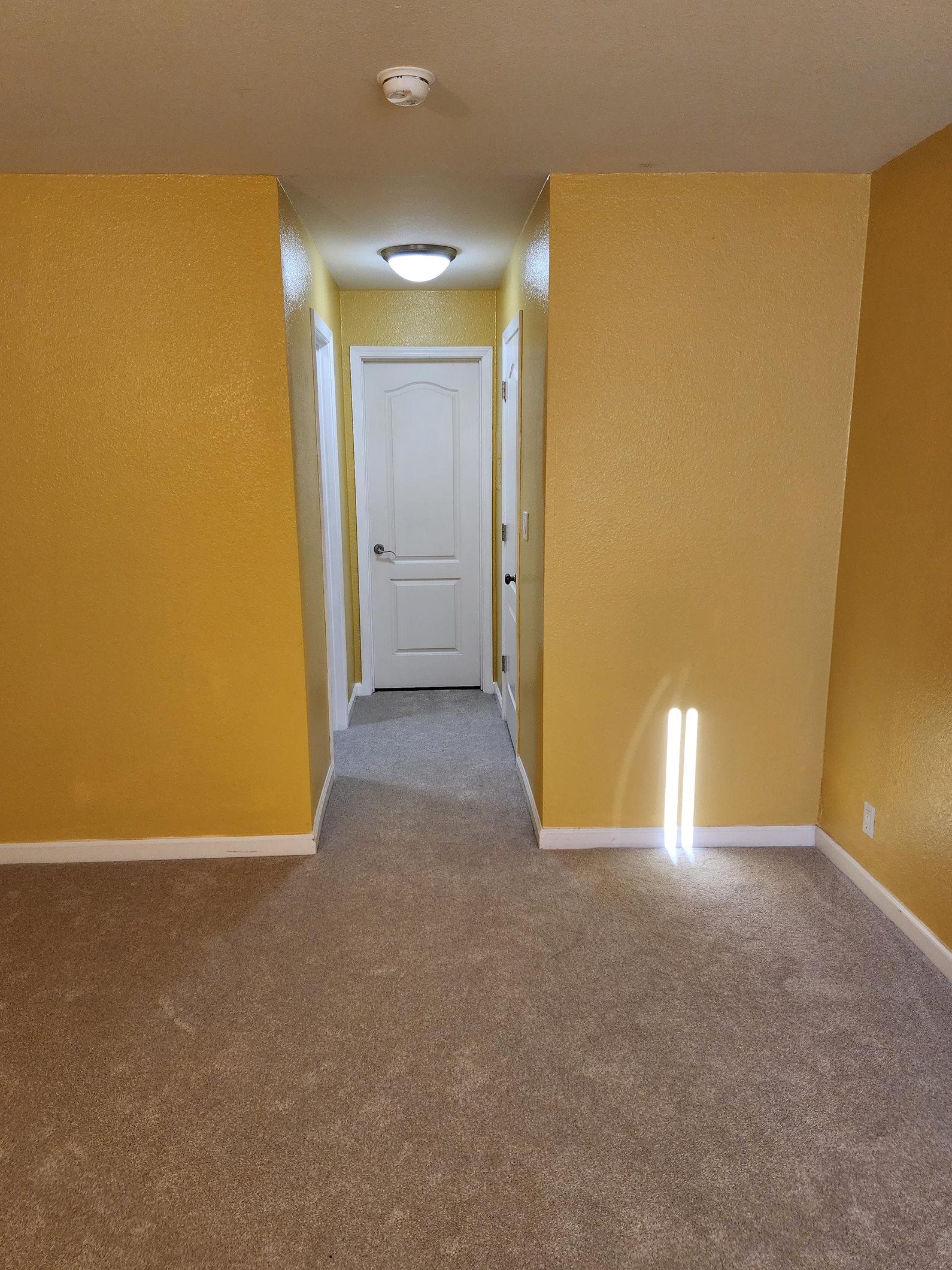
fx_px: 917
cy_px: 639
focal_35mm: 25
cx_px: 452
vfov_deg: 69.4
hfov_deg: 54.9
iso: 250
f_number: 1.8
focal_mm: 6.4
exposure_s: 1/120
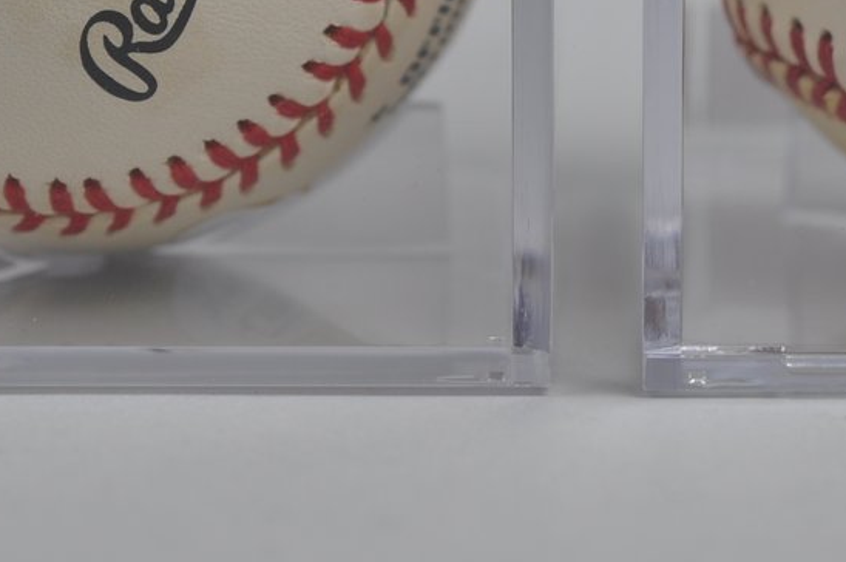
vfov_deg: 7.2
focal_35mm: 187
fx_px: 4389
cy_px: -178
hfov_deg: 11.0
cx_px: 583
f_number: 4.5
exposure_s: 1/80
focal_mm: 40
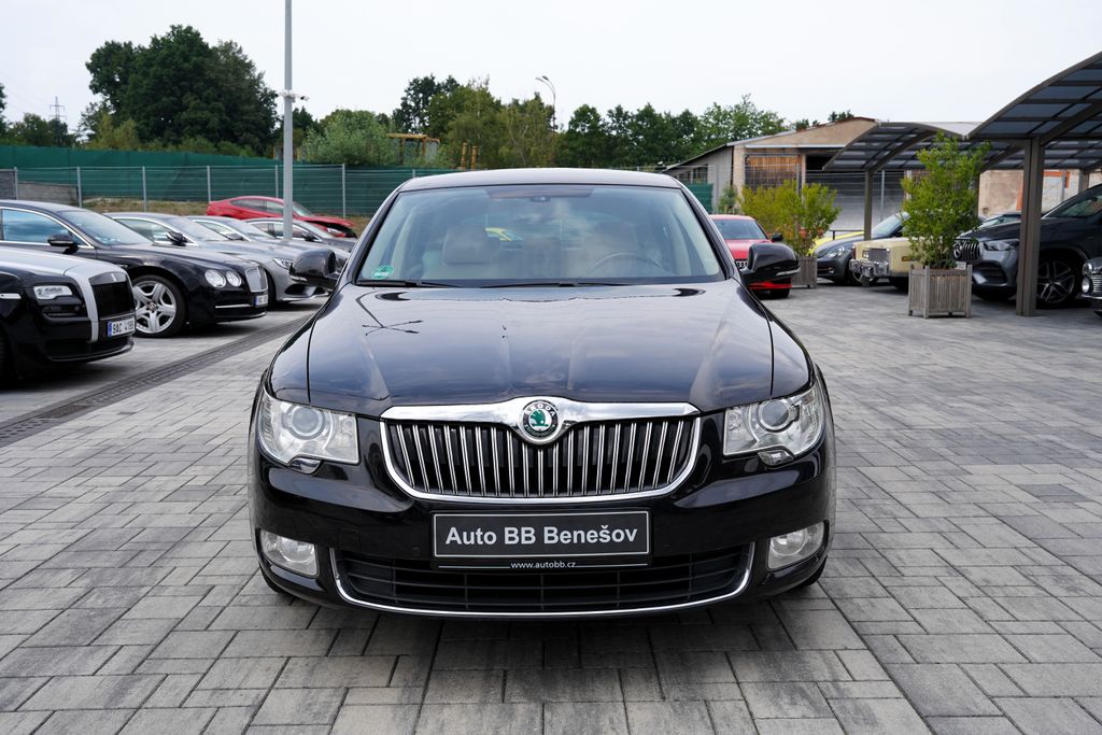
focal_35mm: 34
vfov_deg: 38.9
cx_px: 551
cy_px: 368
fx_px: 1041
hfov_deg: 55.8
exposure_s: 1/200
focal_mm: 34
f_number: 6.3
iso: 100
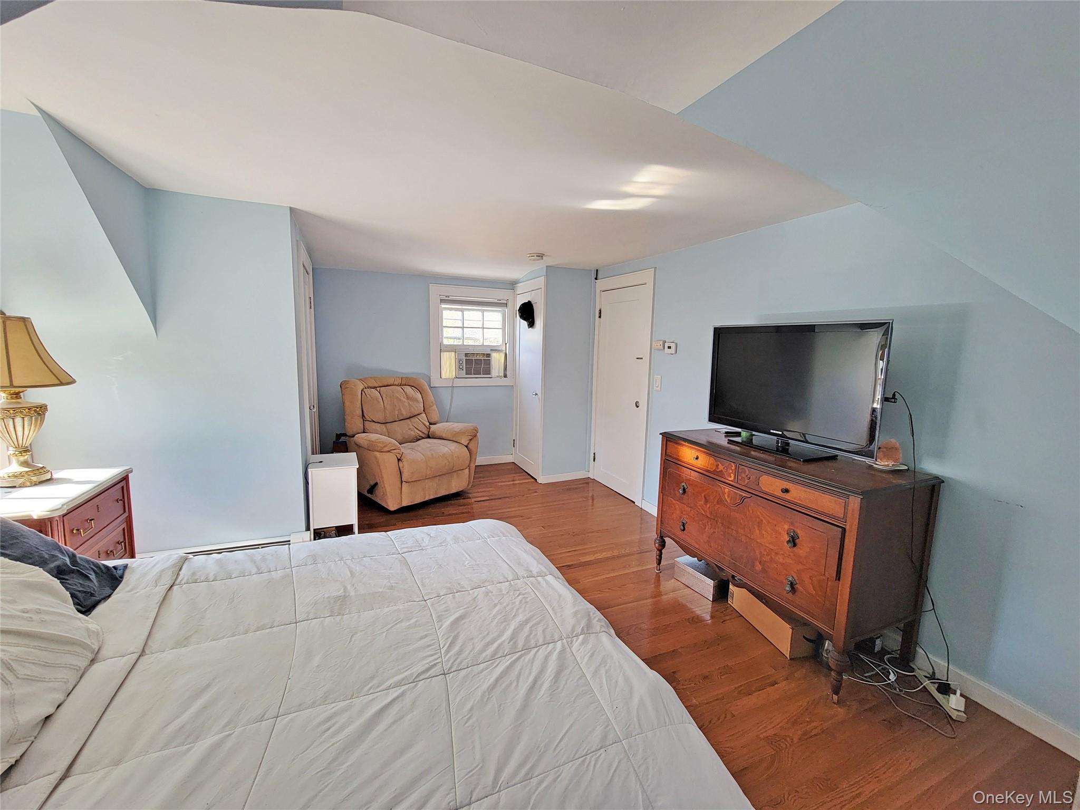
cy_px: 405
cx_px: 540
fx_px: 406
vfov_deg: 89.9
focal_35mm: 13
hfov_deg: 106.2
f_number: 2.2
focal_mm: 2.2
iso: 80
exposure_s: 1/60
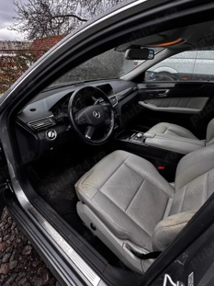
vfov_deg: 86.5
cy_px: 112
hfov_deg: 71.3
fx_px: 148
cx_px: 95
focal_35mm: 18
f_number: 2.2
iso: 40
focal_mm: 2.22
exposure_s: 1/116
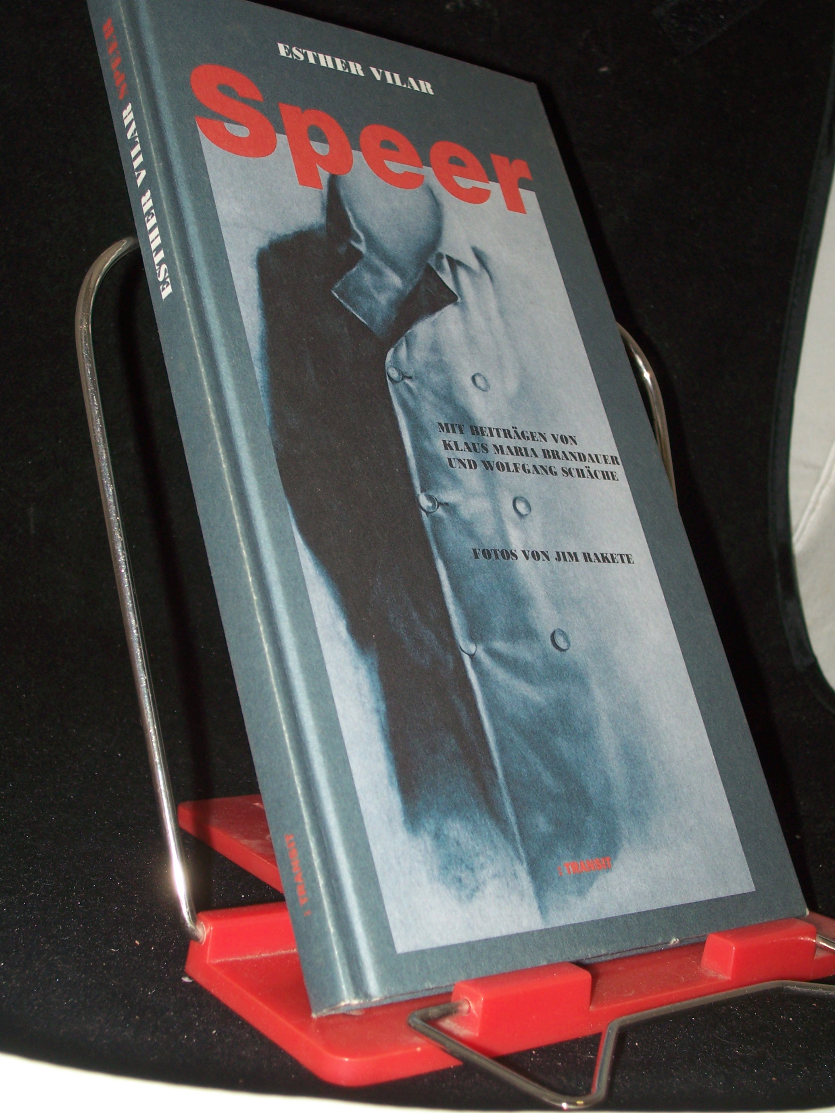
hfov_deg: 27.5
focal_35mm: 53
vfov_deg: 36.2
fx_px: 1705
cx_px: 418
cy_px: 556
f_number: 3.2
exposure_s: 1/80
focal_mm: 8.7
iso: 80
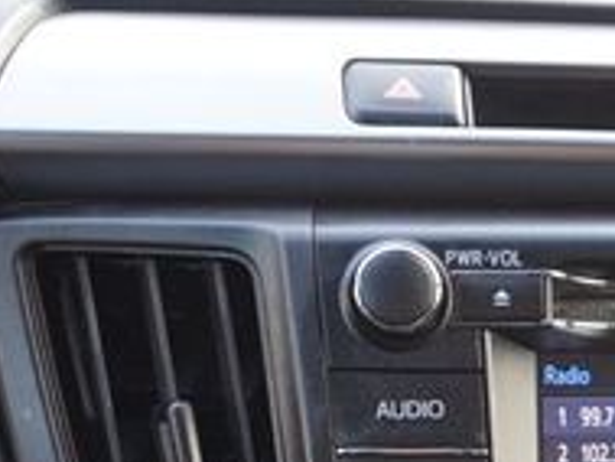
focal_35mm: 88
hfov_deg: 21.2
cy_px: 631
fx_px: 1564
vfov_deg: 15.8
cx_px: 670
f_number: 4
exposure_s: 1/60
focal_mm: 18
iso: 400
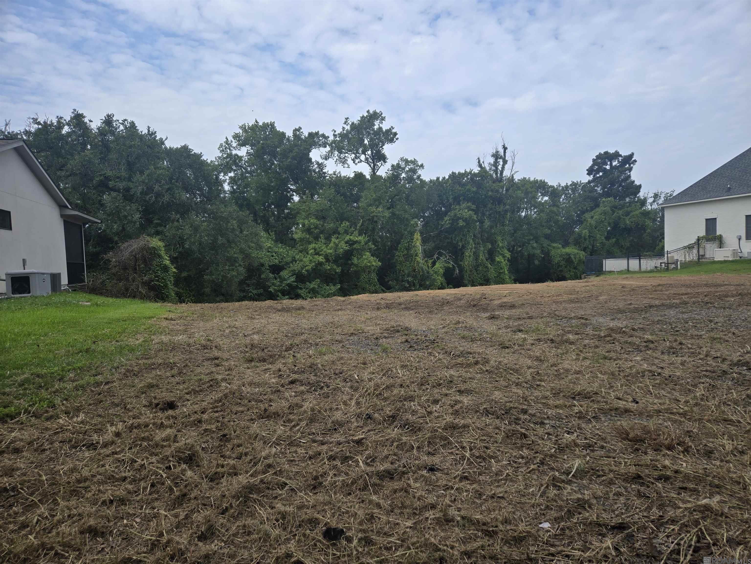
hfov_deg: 73.9
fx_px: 499
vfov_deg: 58.9
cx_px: 376
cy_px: 282
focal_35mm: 23
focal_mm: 5.4
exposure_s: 1/1170
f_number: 1.8
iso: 25
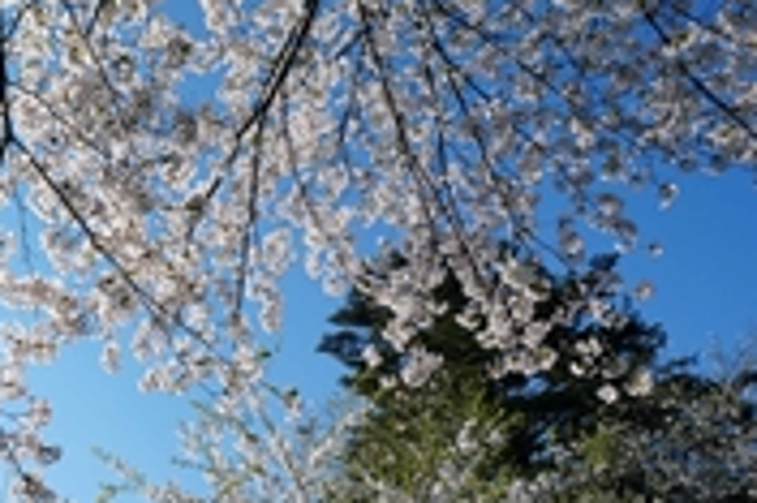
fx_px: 714
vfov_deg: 38.5
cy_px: 318
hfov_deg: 46.7
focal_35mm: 34
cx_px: 0
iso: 100
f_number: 11
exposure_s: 1/160
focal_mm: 10
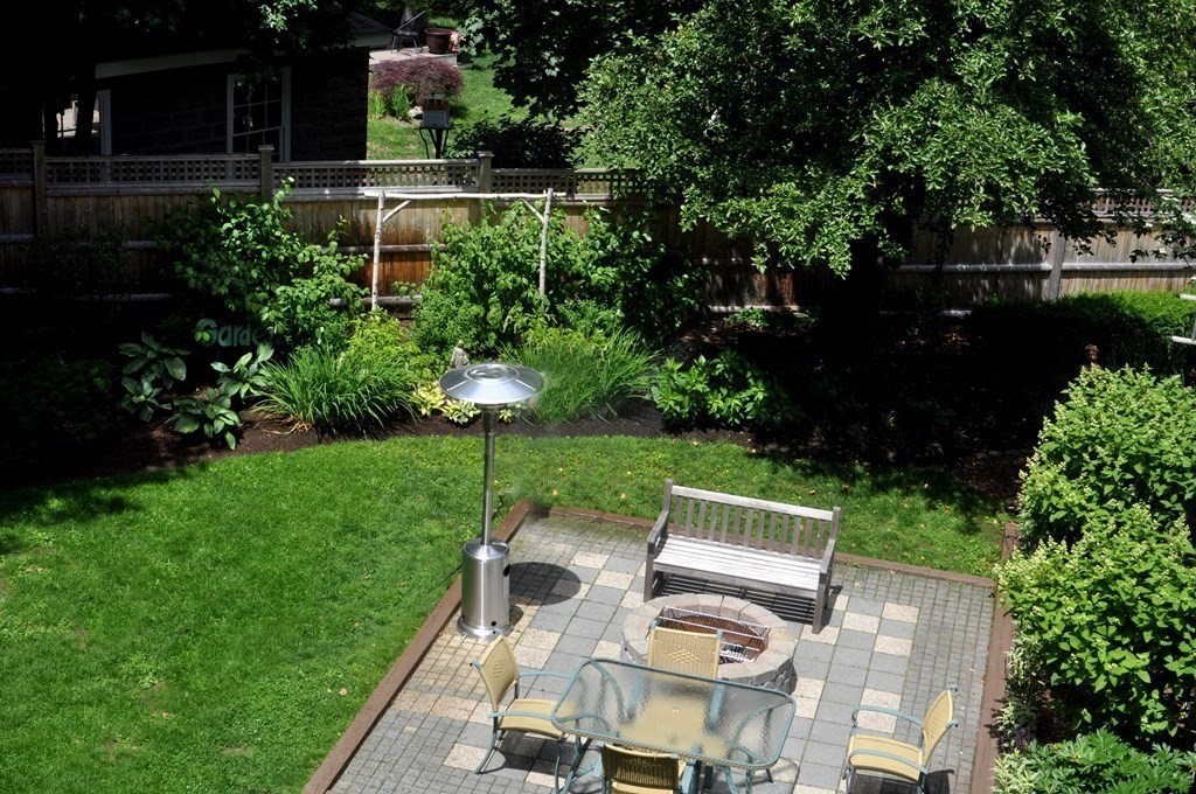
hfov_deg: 37.9
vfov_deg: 25.7
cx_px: 598
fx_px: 1742
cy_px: 397
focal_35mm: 52
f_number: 8
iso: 500
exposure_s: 1/1000
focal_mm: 35
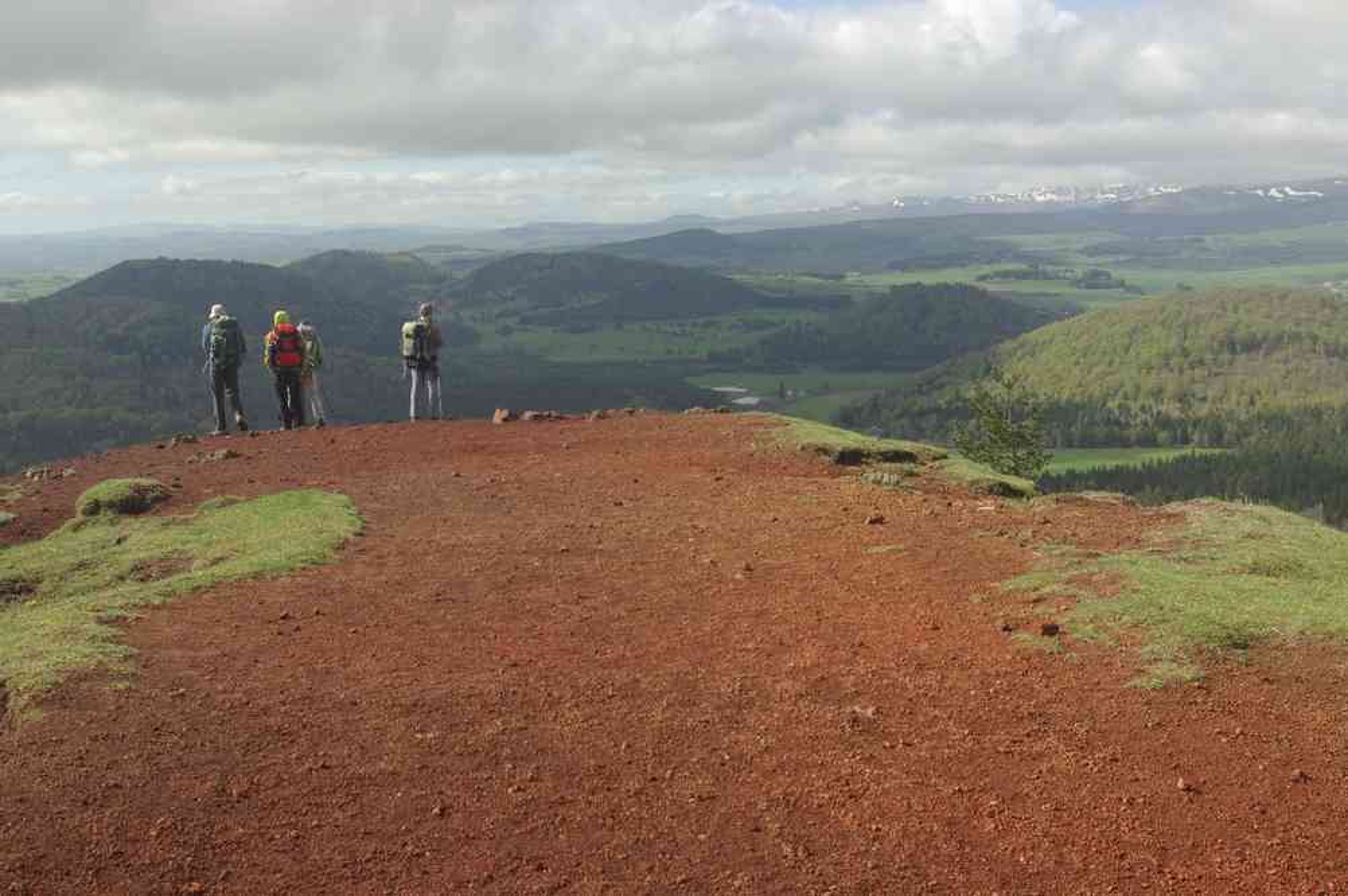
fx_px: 1852
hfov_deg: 40.0
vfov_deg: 27.2
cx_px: 674
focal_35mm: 50
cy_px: 448
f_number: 8
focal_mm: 33
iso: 100
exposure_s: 1/180
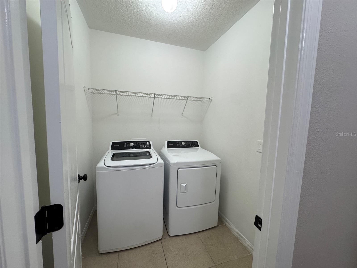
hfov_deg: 102.1
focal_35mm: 14
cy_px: 134
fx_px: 144
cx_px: 178
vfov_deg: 85.7
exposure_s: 1/120
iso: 200
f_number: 2.2
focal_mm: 2.22
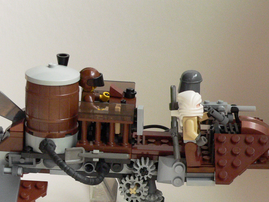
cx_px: 117
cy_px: 158
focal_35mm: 93
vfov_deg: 15.8
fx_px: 723
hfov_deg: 21.1
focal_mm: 9.7
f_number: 4
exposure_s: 1/200
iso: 400
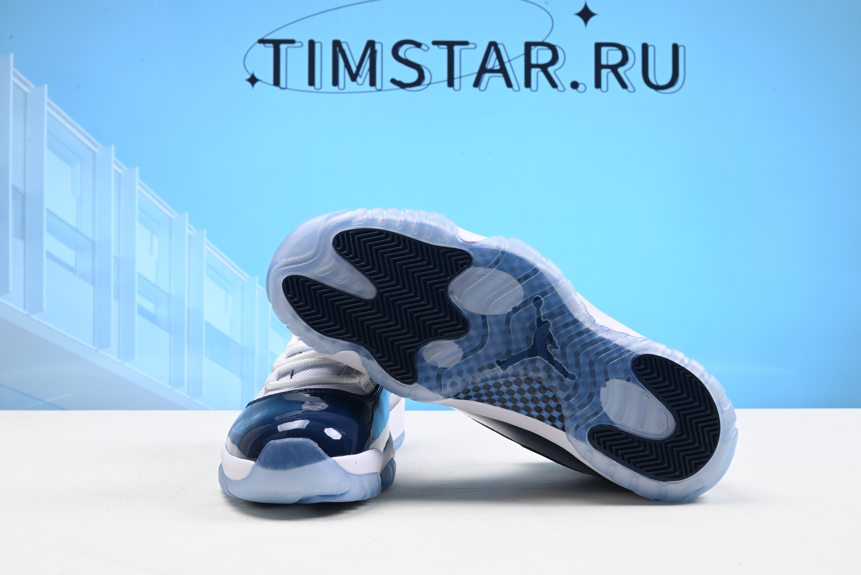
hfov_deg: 49.5
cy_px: 288
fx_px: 933
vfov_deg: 34.2
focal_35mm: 39
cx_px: 430
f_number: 16
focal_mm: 39
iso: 100
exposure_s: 1/2
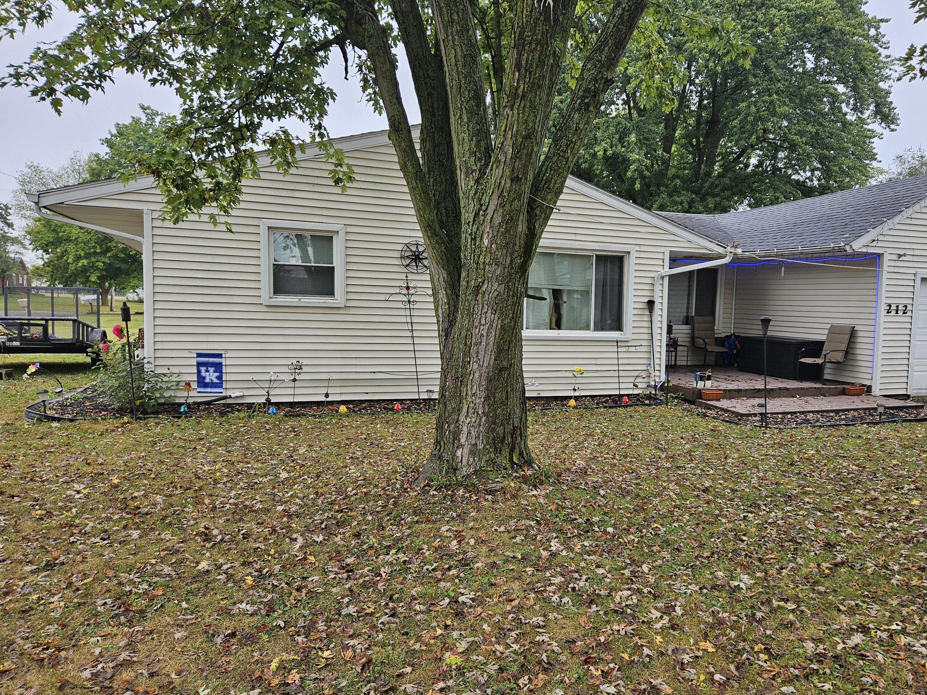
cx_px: 542
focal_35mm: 27
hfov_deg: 64.9
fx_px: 723
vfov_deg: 51.4
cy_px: 355
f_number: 1.8
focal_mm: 5.4
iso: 25
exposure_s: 1/221
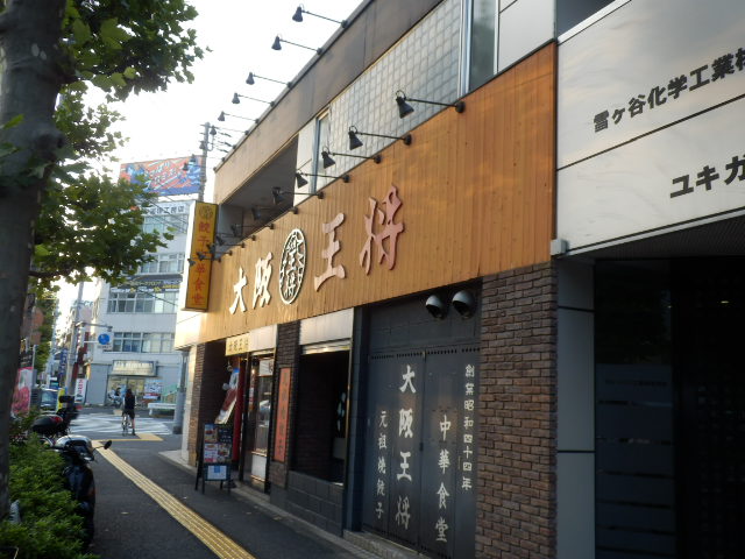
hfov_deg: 50.1
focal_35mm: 37
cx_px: 372
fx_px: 796
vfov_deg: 38.7
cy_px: 280
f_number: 3.9
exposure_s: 1/40
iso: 80
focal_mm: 6.6
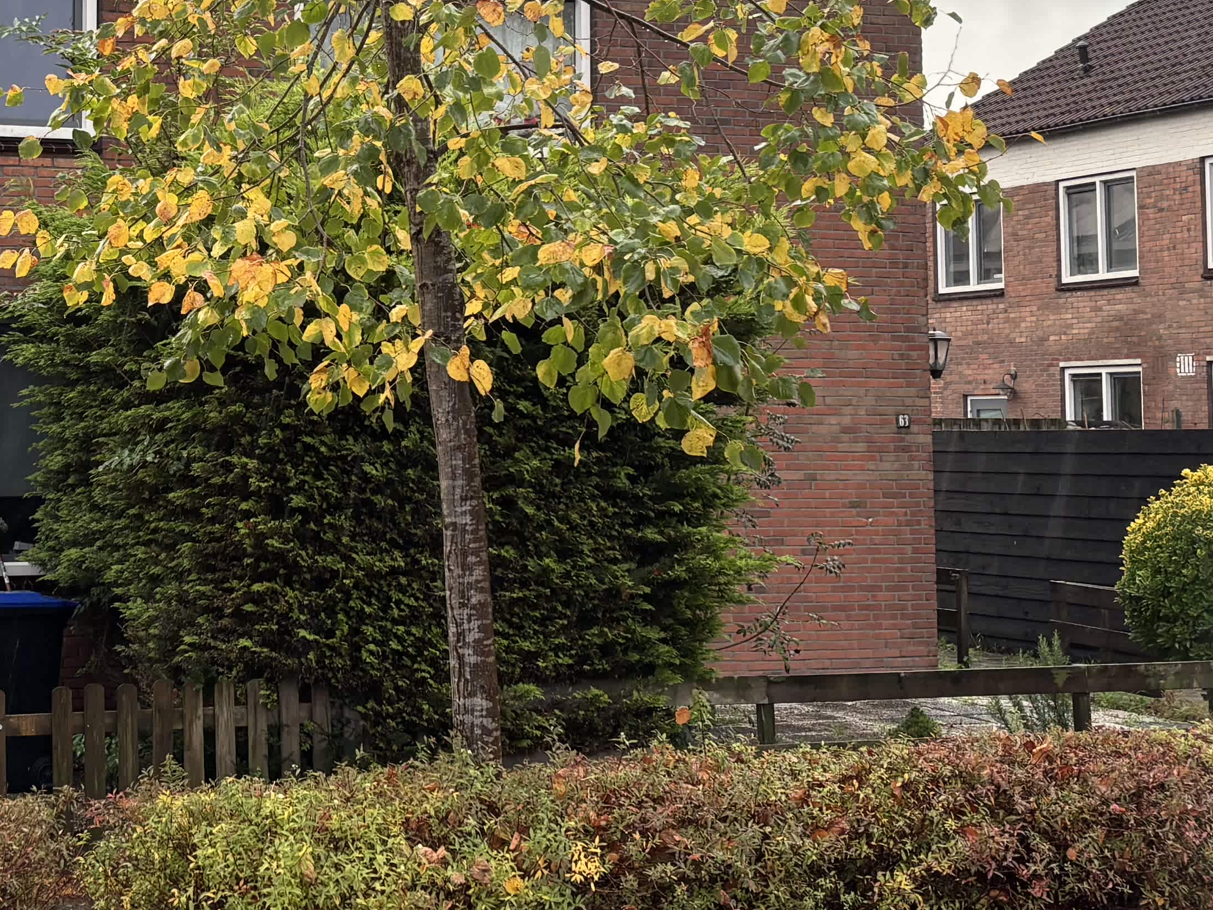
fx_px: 2383
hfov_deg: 27.7
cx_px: 168
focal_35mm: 68
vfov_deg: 21.4
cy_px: 202
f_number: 1.6
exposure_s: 1/121
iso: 64
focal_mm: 6
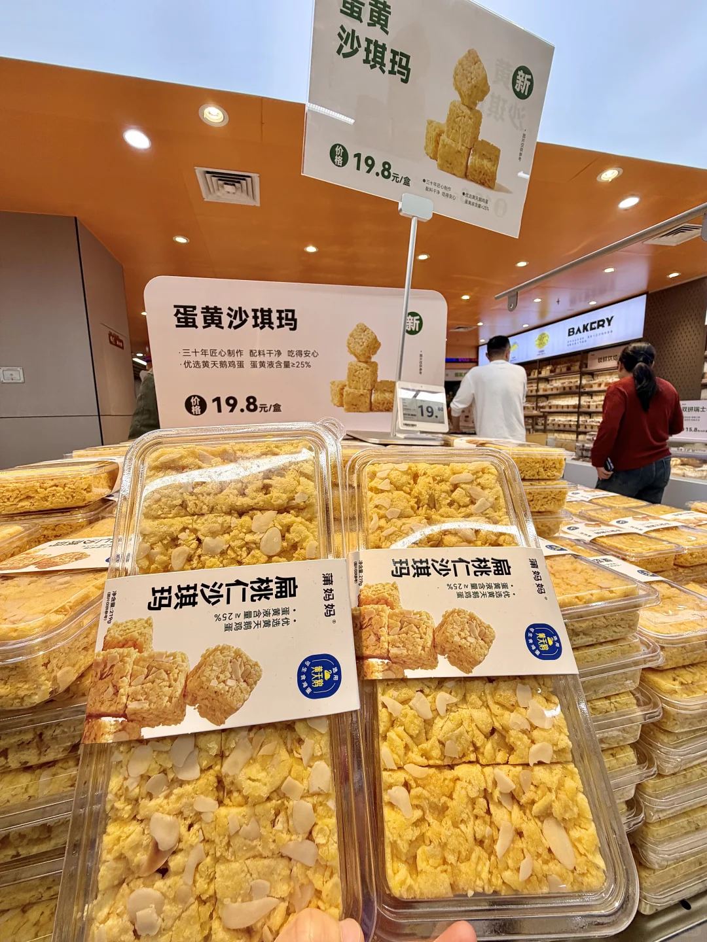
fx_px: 381
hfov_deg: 85.7
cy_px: 471
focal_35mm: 14
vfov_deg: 102.1
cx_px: 354
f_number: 2.2
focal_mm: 2.22
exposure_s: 1/133
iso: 40
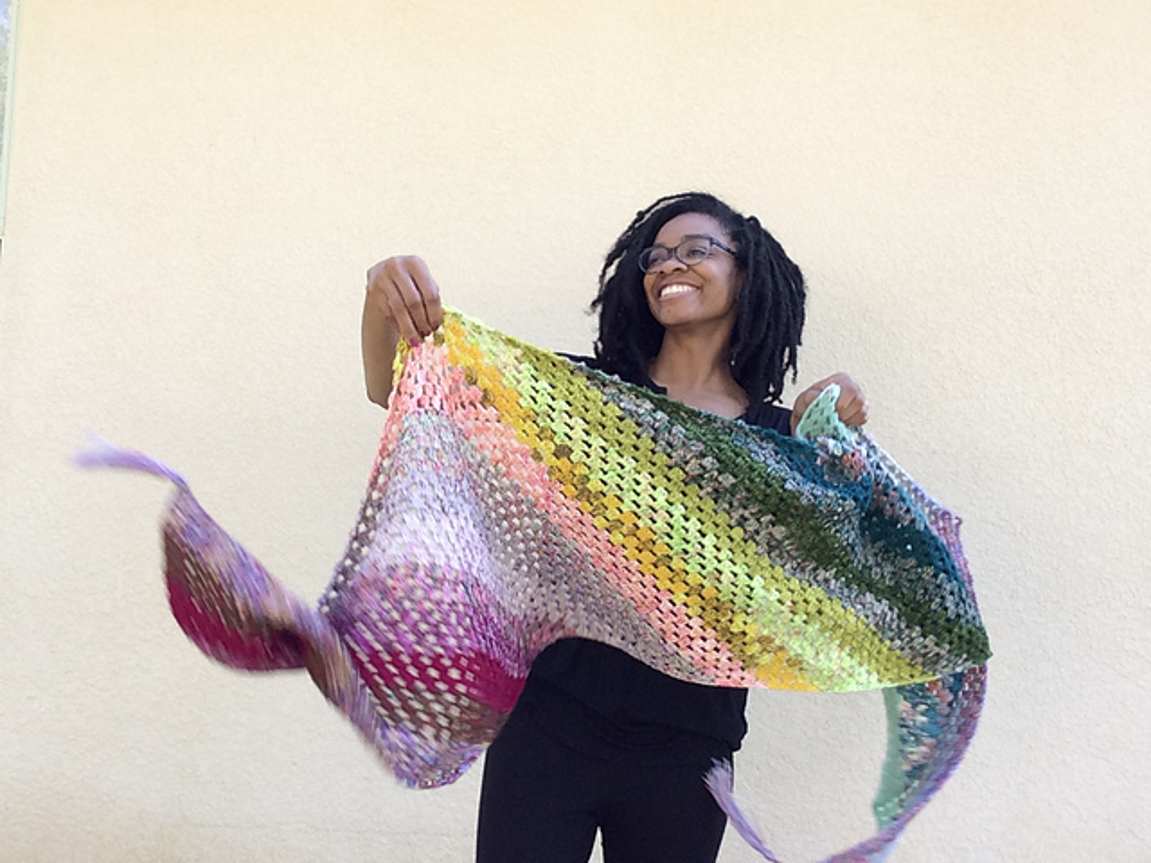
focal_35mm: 31
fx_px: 1031
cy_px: 432
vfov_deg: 45.4
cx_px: 576
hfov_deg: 58.4
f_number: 2.4
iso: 50
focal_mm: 2.15
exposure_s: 1/192
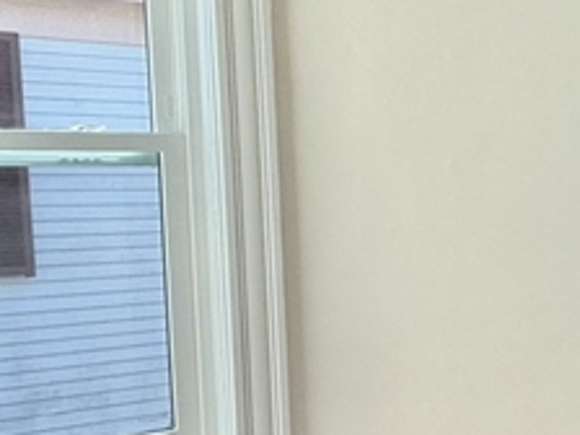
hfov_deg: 19.9
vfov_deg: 22.9
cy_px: 243
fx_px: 1072
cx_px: 1098
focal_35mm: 64
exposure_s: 1/168
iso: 64
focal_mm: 2.22
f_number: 2.2
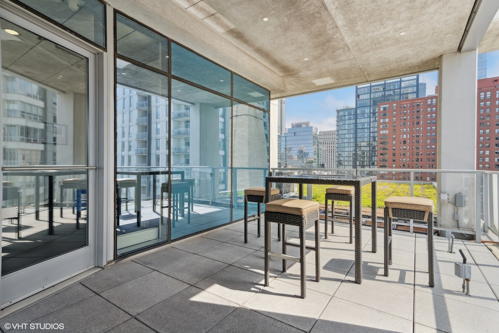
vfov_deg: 70.4
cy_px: 166
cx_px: 250
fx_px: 236
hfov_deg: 93.3
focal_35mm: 17
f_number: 7.1
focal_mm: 17
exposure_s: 1/400
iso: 320
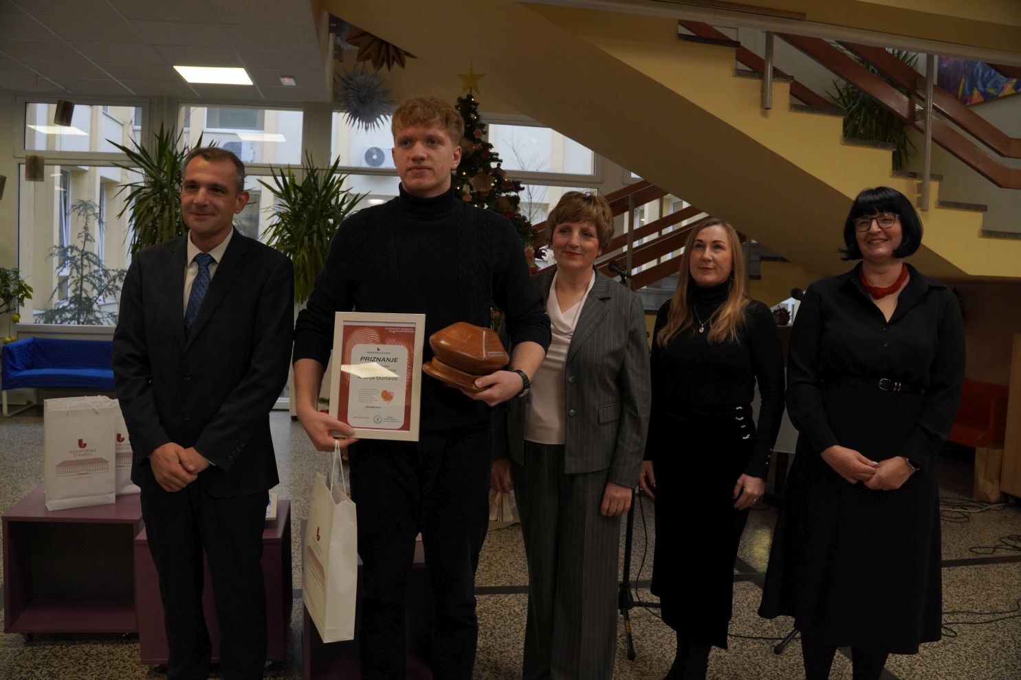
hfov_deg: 67.4
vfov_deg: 47.9
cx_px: 510
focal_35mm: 27
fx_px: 766
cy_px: 340
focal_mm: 18
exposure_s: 1/200
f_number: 4.5
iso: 1000
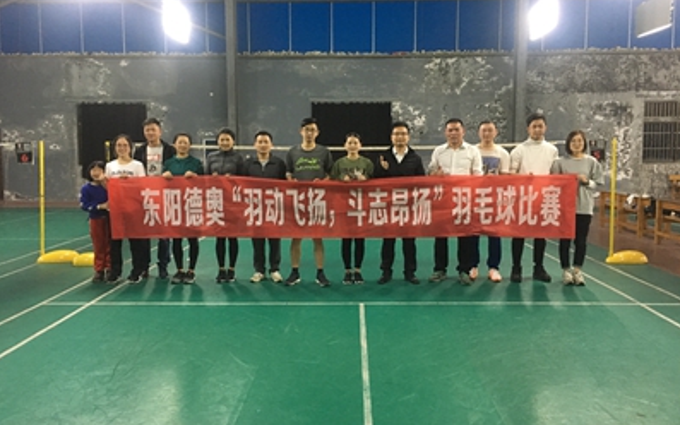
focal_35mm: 31
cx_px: 339
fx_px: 574
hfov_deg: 61.2
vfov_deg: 40.6
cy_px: 199
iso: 200
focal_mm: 4.15
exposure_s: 1/25
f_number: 2.2
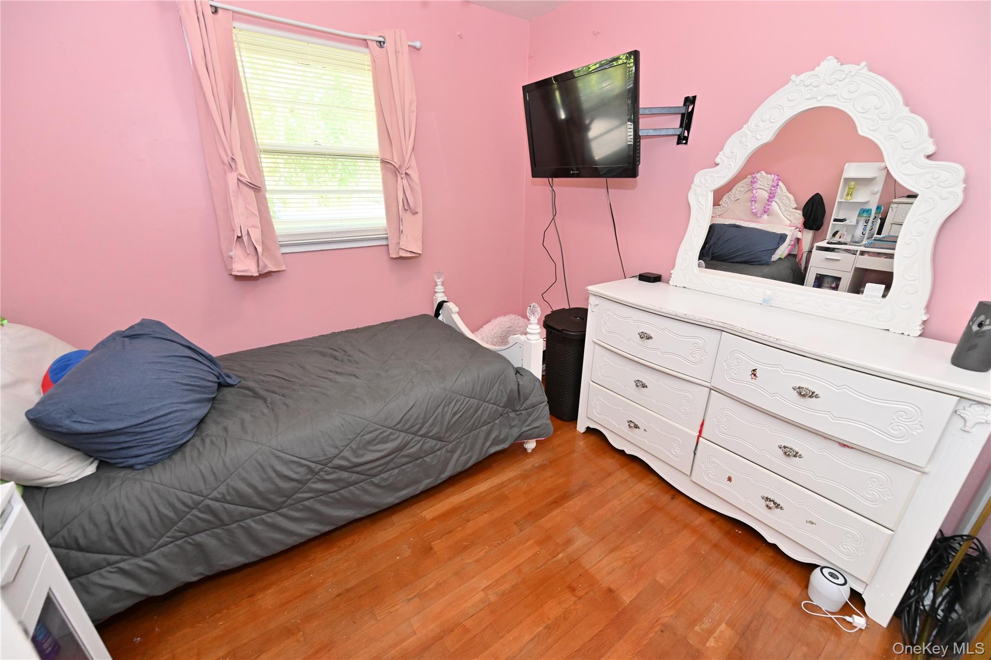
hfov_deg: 104.3
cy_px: 330
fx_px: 385
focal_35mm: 14
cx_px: 496
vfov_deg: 81.2
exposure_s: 1/100
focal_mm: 14
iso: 1600
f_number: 5.6
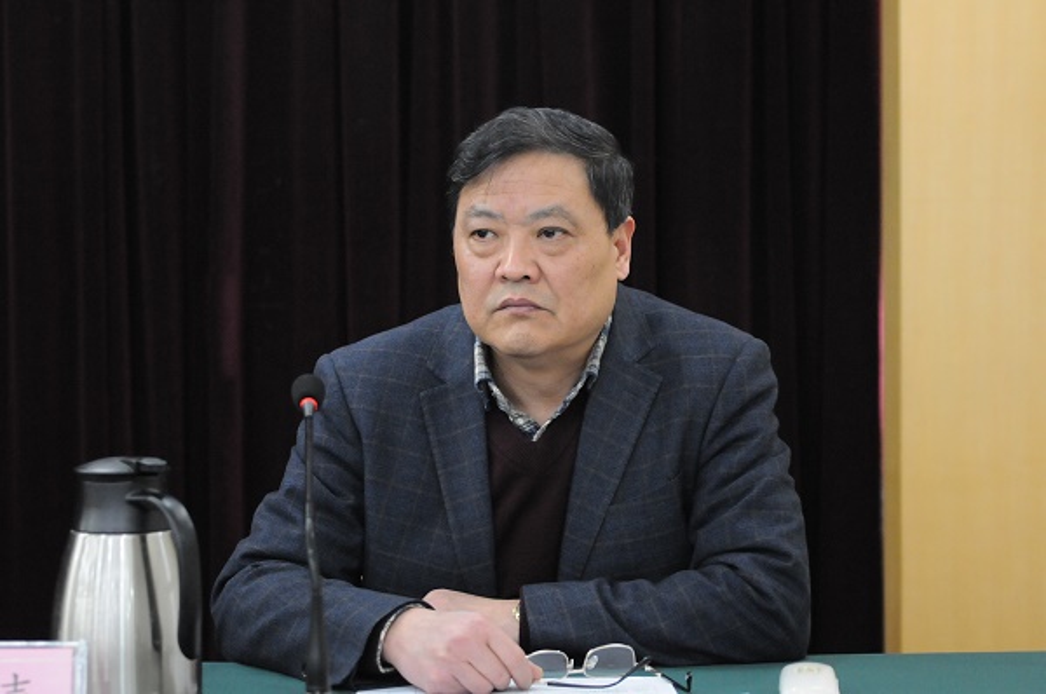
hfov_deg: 19.5
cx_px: 523
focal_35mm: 105
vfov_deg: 13.0
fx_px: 3046
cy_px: 347
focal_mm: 70
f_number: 2.8
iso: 2500
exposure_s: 1/50
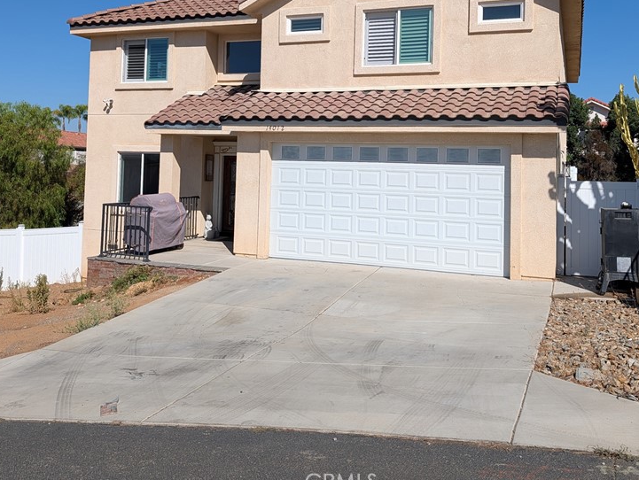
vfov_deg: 41.2
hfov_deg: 53.9
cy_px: 154
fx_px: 628
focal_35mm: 34
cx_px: 313
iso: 21
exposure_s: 1/2320
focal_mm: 6.9
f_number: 1.68
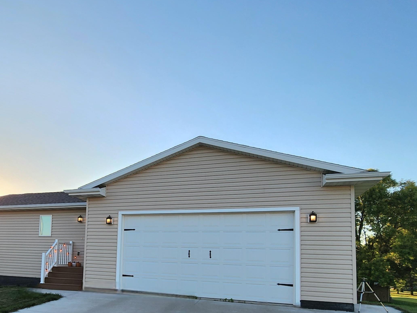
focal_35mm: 18
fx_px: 217
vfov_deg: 70.1
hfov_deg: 84.7
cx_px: 140
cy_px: 201
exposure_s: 1/1111
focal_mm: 2.2
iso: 50
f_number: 2.2
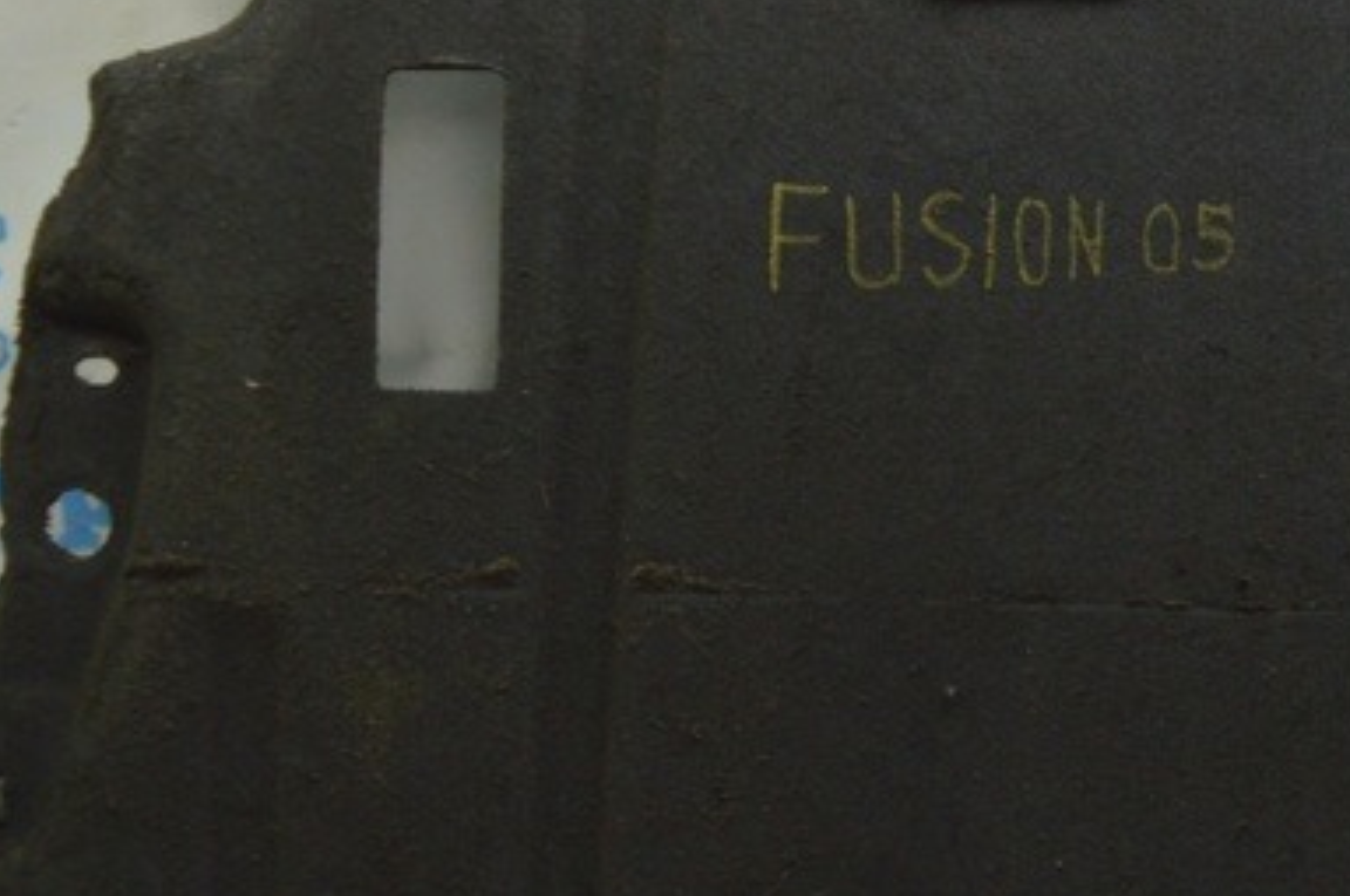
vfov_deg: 18.9
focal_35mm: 72
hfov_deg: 27.6
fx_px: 2697
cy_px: 444
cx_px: 1062
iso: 400
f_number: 3.5
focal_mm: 18
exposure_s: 1/60
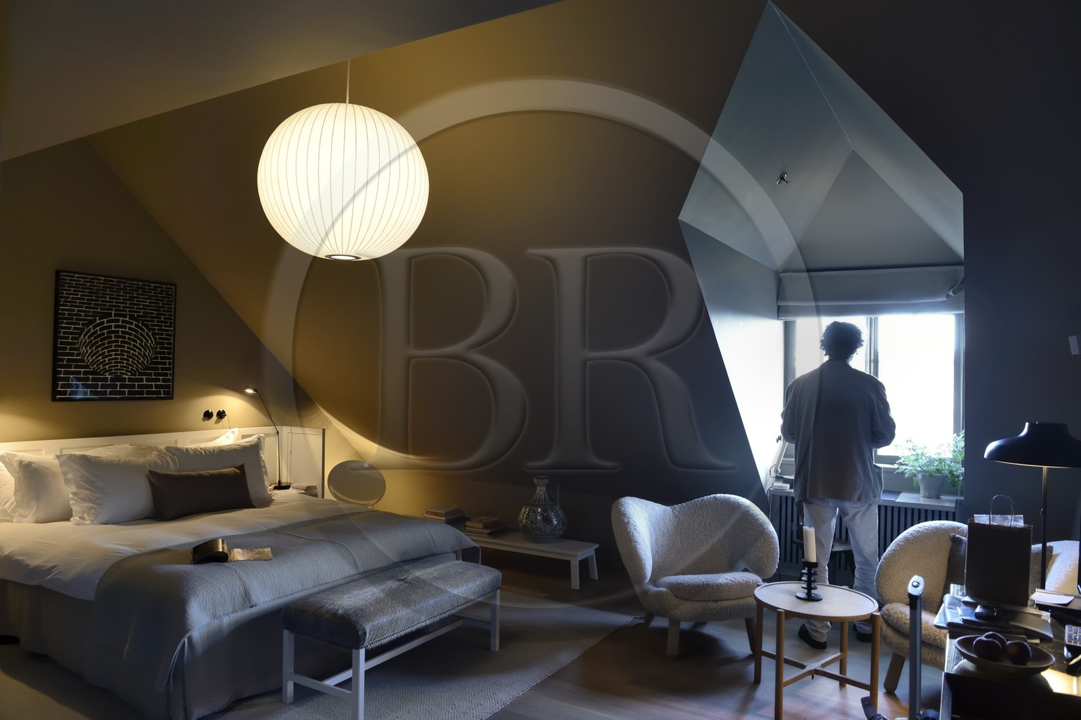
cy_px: 360
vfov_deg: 53.1
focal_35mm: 24
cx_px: 540
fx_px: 720
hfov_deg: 73.8
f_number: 4.5
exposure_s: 1/10
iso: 800
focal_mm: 24
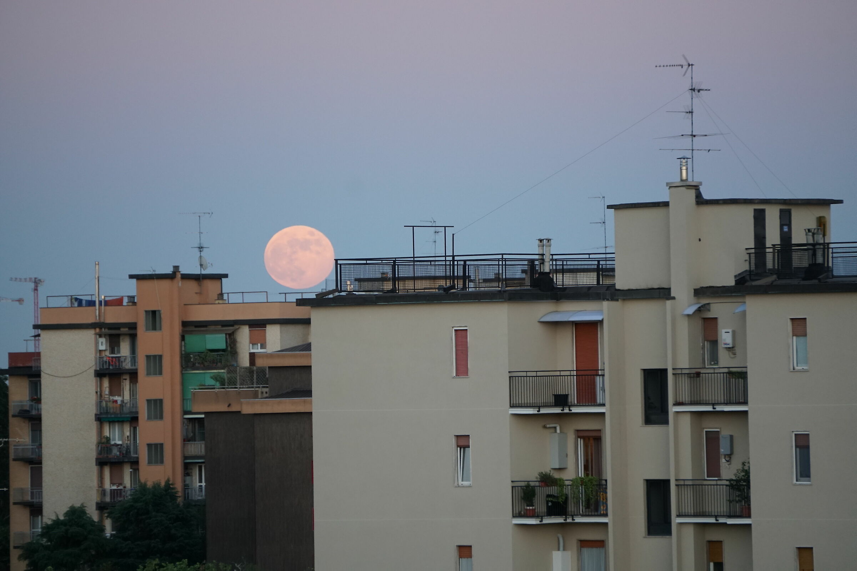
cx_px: 428
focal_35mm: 315
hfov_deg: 6.5
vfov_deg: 4.4
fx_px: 7498
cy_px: 286
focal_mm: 210
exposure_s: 1/400
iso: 2500
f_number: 6.3
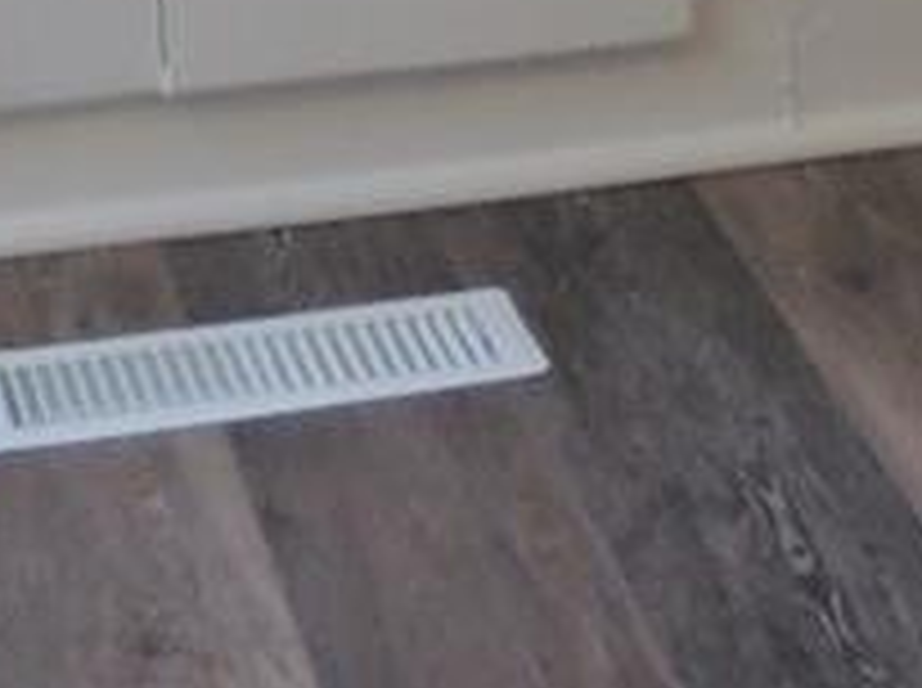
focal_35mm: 176
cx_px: 940
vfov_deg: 7.1
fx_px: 4680
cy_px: -1641
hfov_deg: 11.1
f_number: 3
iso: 220
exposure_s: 1/30
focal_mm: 4.3
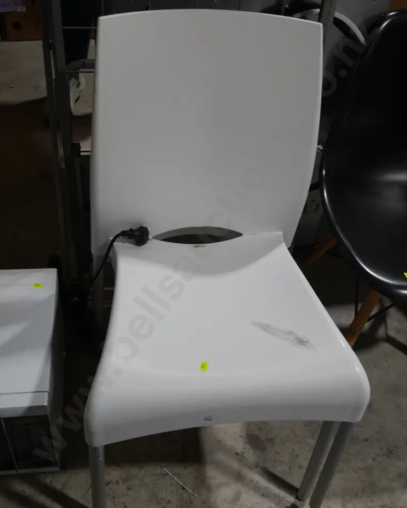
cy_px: 242
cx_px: 205
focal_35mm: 40
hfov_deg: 37.3
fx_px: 602
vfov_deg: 45.8
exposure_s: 1/100
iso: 200
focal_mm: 19
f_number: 5
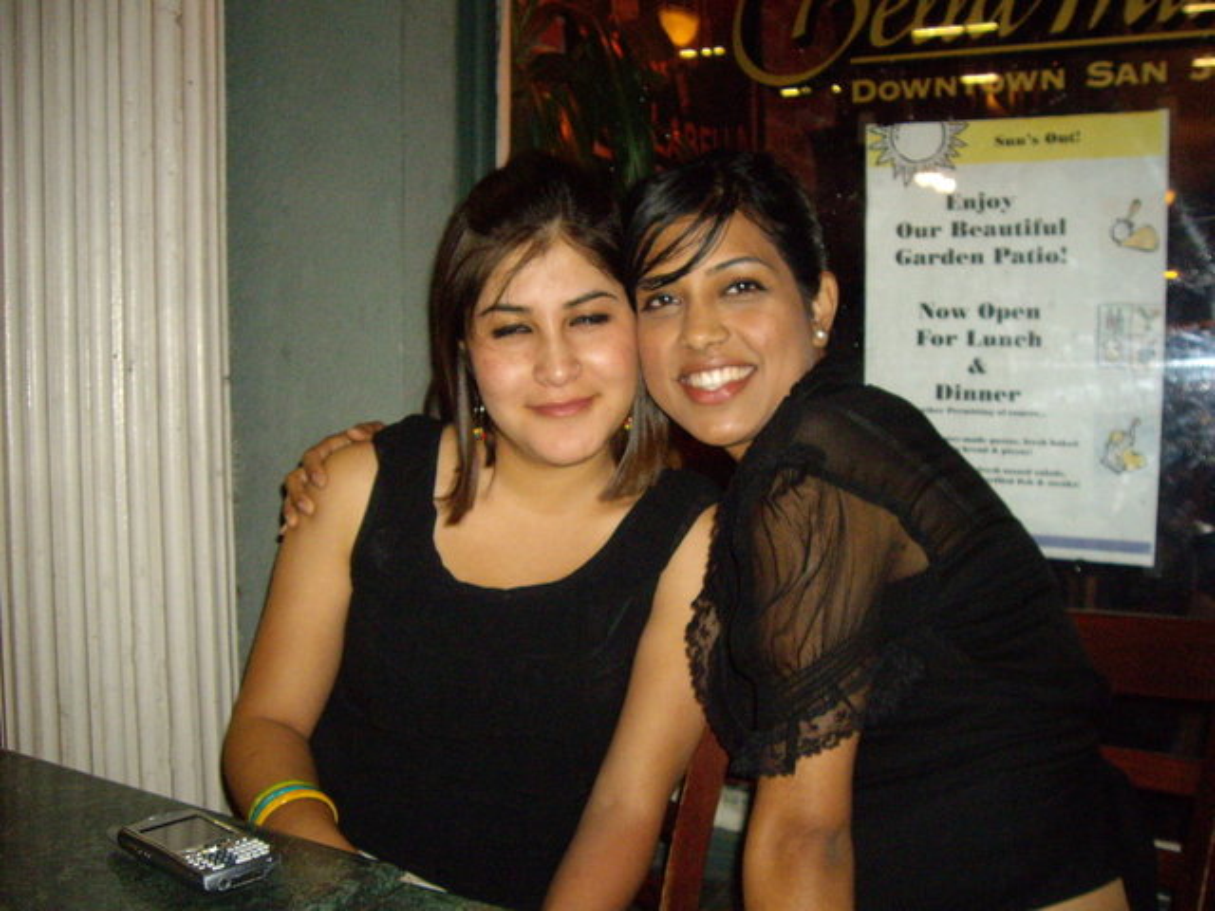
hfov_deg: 49.0
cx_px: 608
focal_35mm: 38
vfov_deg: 37.7
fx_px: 1334
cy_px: 456
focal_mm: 6.2
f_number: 2.7
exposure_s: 1/40
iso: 400
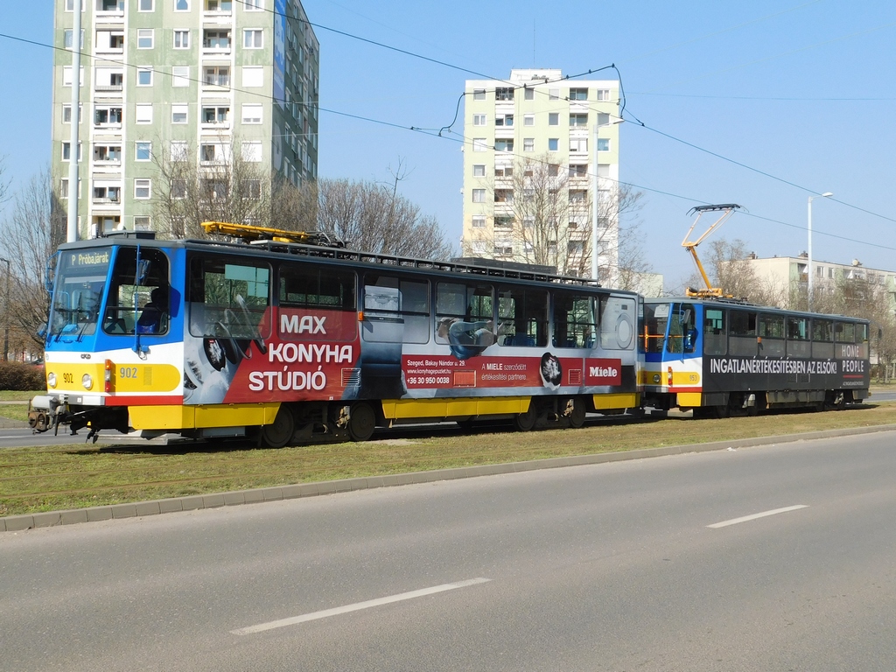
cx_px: 448
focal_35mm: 36
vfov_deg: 39.7
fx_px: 932
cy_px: 336
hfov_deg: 51.4
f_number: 3.5
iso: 125
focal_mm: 6.3
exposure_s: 1/1000
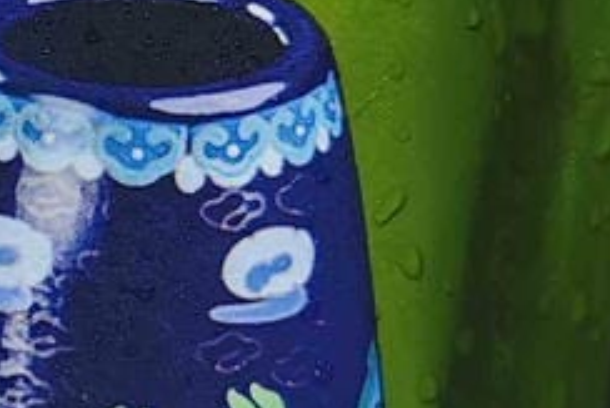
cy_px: -20
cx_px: -205
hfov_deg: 9.3
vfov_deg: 6.3
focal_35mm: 218
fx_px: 3696
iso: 663
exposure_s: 1/60
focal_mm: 8.72
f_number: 2
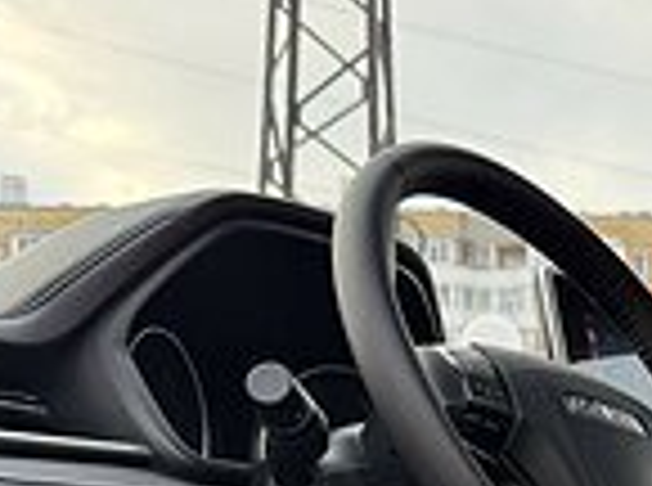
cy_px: 731
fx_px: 1710
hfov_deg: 20.3
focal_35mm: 91
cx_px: 769
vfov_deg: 15.0
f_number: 1.78
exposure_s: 1/262
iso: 100
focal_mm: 6.76
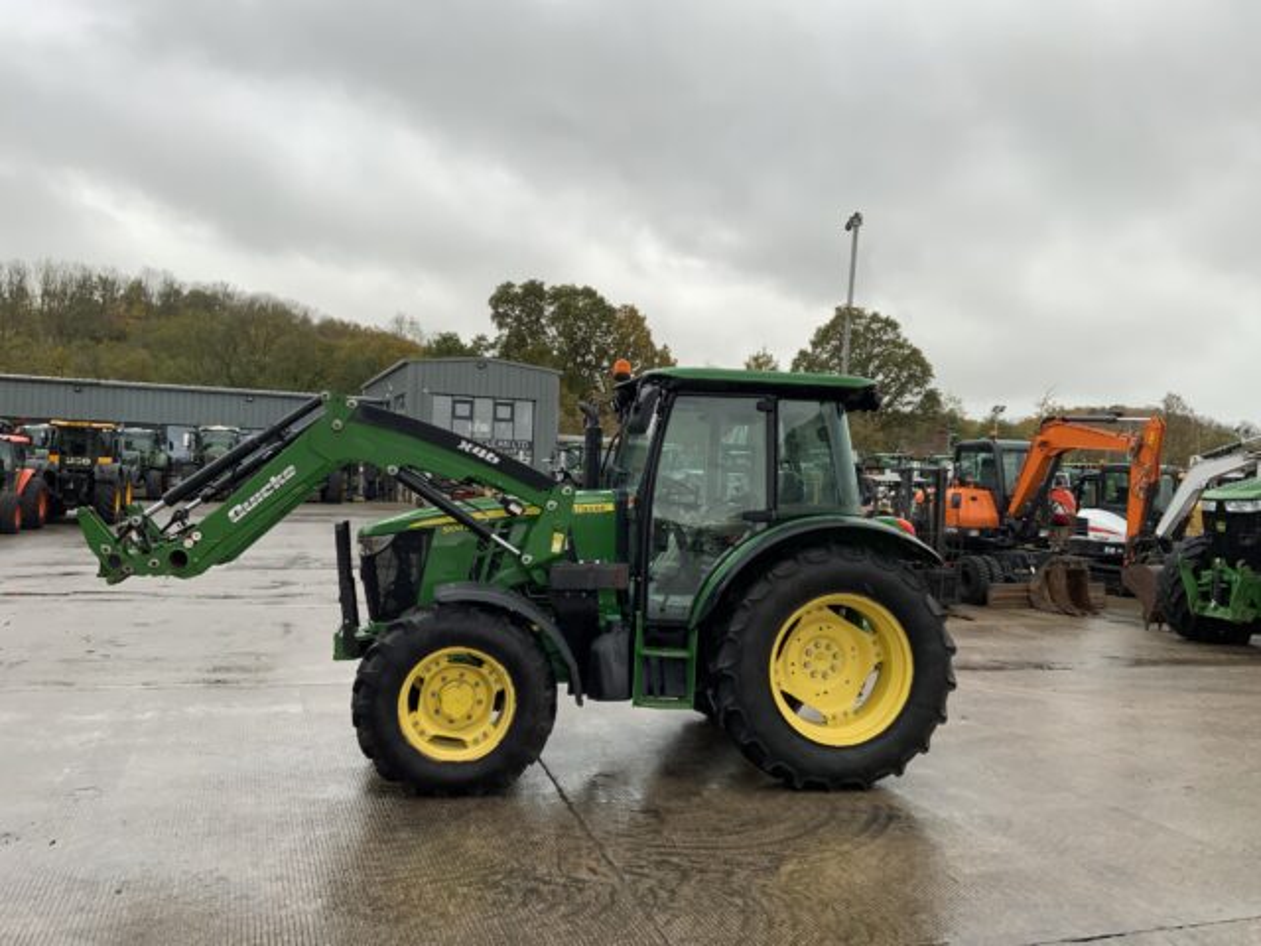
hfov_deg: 61.7
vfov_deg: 48.2
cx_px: 630
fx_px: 1056
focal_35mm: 29
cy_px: 473
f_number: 1.8
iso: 16
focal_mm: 3
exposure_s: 1/225
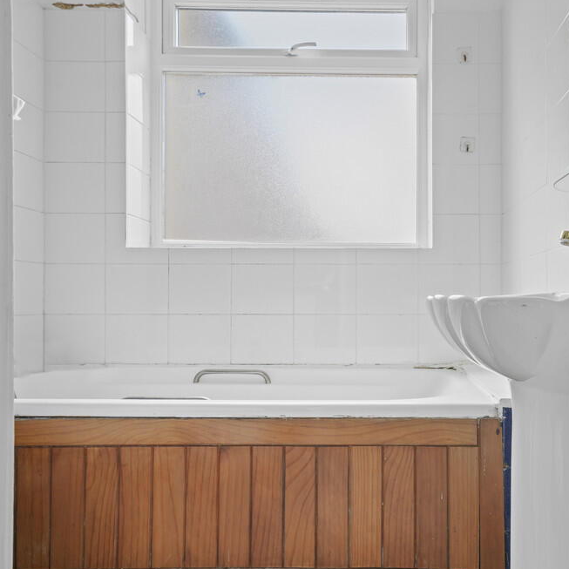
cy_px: 293
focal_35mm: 24
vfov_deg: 65.0
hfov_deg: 62.7
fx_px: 446
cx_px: 397
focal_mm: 18
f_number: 9
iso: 100
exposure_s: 1/1.25
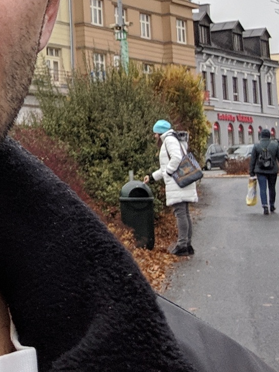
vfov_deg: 19.3
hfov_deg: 14.0
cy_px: 4
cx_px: -140
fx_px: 1064
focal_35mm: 99
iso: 72
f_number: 1.8
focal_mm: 2.97
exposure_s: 1/451
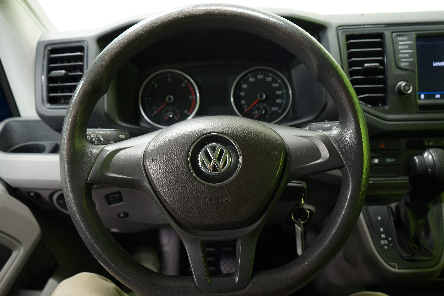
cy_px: 148
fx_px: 358
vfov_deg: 45.0
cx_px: 222
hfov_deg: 63.7
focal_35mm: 29
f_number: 5
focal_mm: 29
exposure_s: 1/6
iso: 800
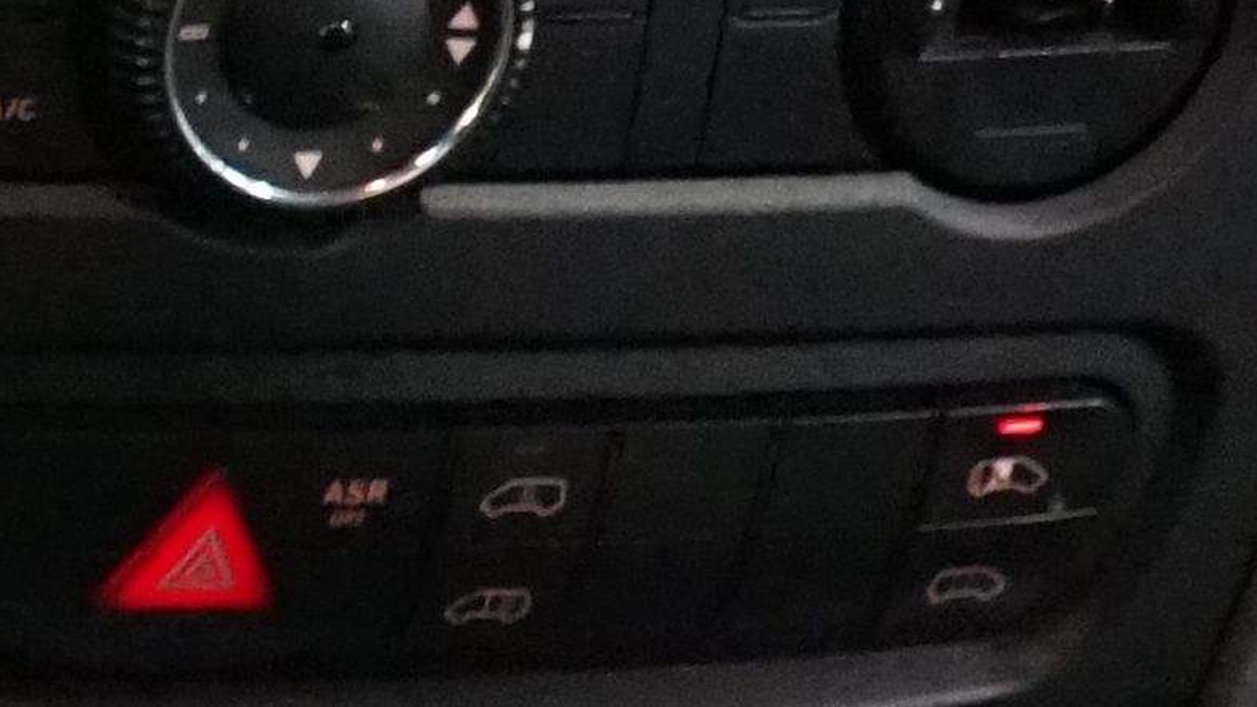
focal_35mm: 225
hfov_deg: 7.3
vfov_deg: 5.4
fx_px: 7500
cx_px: -3525
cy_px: -112
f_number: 5.6
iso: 6400
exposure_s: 1/80
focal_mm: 28
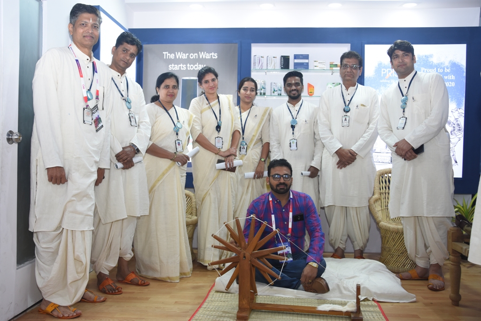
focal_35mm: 33
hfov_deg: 57.2
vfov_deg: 40.0
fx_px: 441
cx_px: 240
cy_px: 160
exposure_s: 1/100
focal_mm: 22
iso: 640
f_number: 5.6
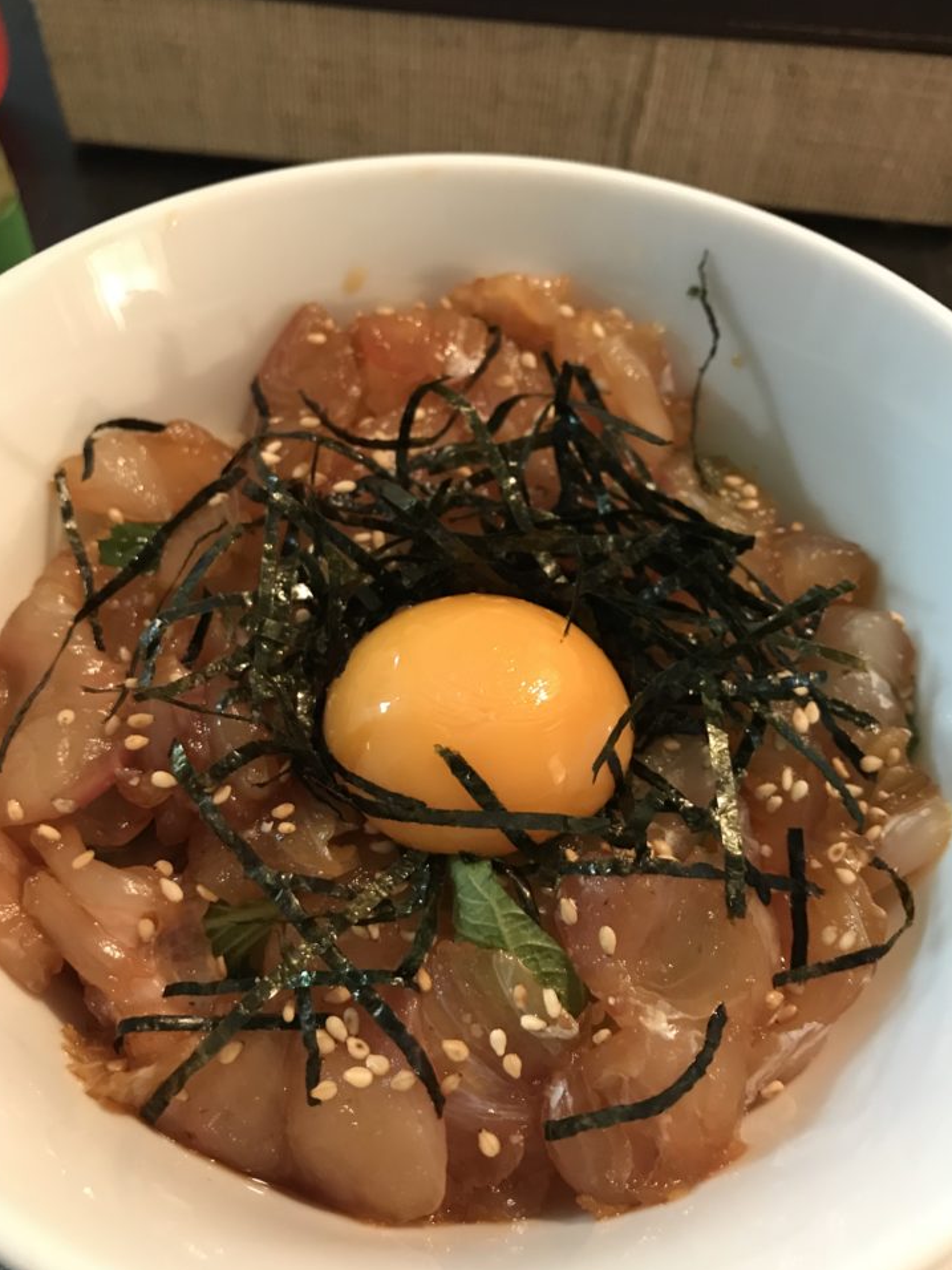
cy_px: 671
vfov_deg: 59.9
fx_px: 1100
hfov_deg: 46.8
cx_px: 475
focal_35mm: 30
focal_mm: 3.99
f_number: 1.8
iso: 100
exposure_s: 1/11
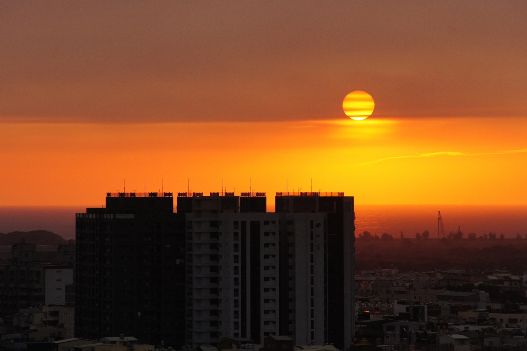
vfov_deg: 6.3
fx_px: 3182
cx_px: 264
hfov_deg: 9.5
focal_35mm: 218
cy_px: 176
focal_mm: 145
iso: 800
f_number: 8
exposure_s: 1/250
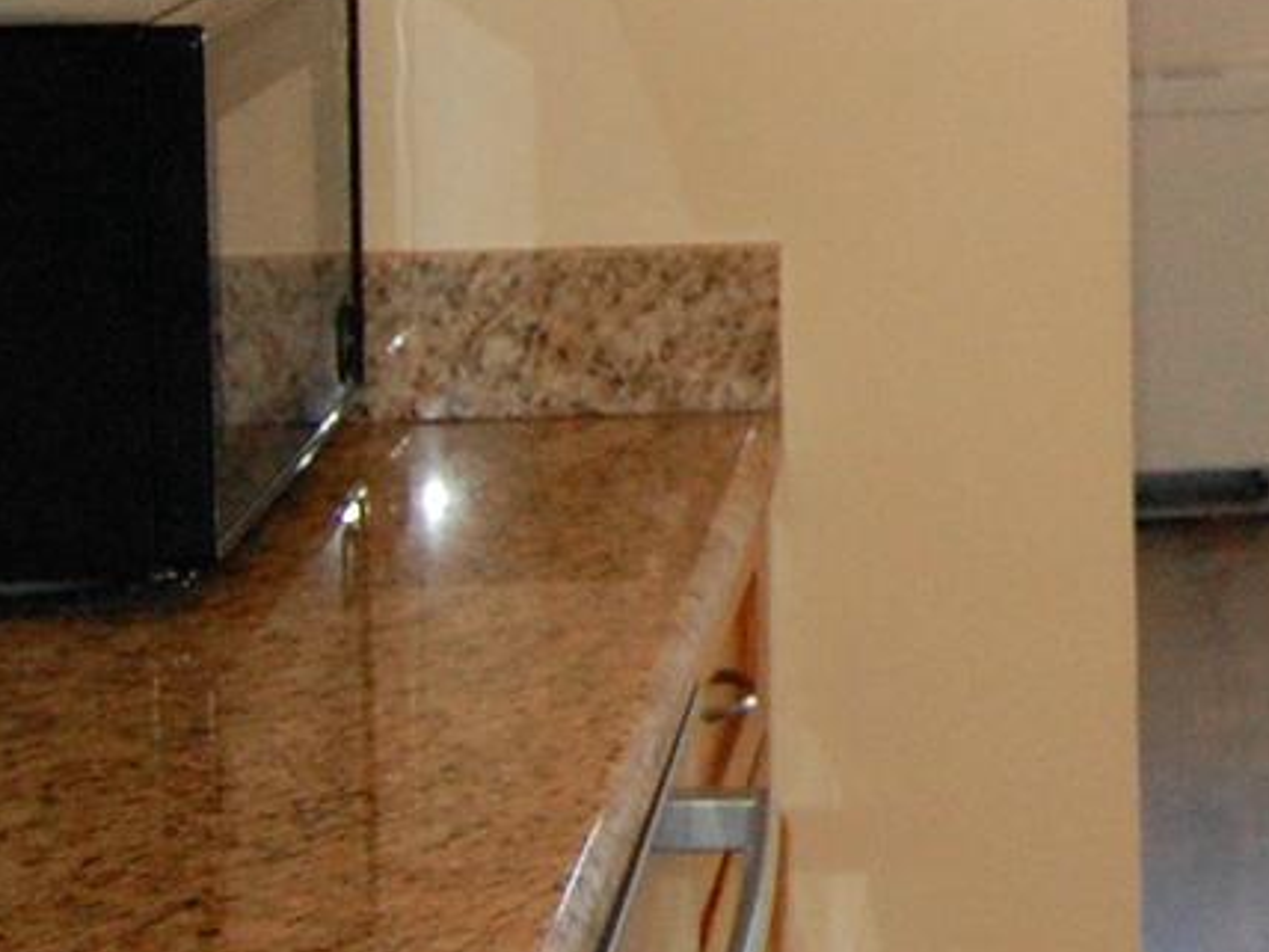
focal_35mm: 124
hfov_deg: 14.4
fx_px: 4546
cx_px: 2147
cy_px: -257
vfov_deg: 11.7
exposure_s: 1/200
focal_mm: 18
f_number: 5
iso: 1600
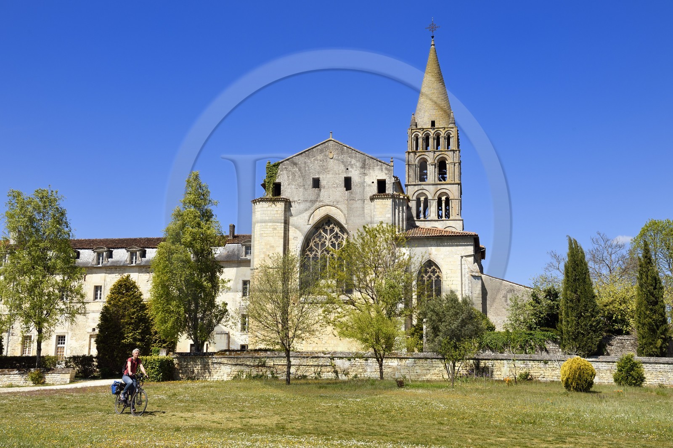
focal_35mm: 48
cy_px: 224
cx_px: 336
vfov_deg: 28.0
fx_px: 897
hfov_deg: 41.1
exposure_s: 1/400
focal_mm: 48
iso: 200
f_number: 11
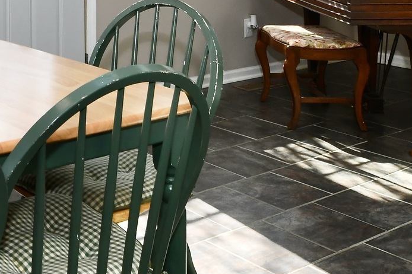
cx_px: -48
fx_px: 709
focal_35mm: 62
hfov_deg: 29.1
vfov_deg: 20.1
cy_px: -82
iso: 640
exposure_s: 1/250
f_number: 9
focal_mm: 14
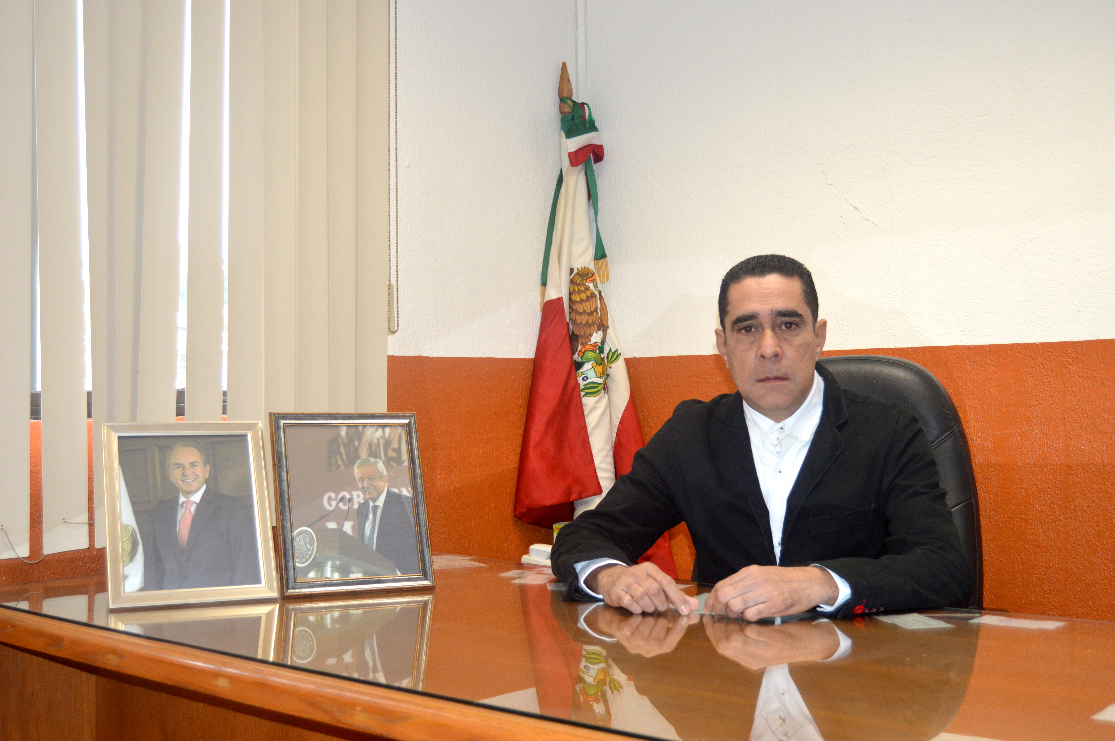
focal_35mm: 39
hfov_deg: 49.6
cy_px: 370
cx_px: 558
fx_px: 1207
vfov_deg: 34.1
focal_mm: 26
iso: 720
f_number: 4
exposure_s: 1/60
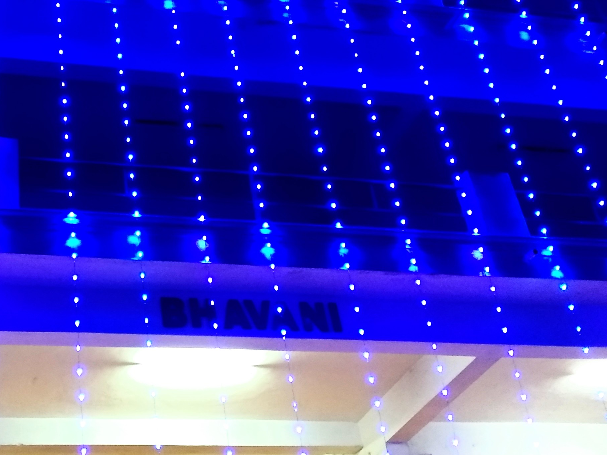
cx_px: 151
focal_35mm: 57
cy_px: 185
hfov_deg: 33.1
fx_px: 999
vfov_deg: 25.6
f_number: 2.2
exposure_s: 1/17
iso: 1000
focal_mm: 3.81
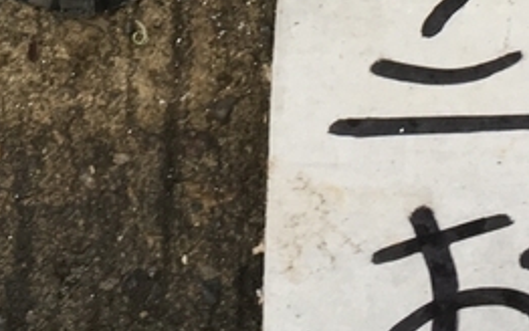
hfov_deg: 14.8
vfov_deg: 8.7
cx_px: 141
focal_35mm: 141
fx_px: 2034
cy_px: -383
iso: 32
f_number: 2.2
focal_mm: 4.15
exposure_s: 1/60
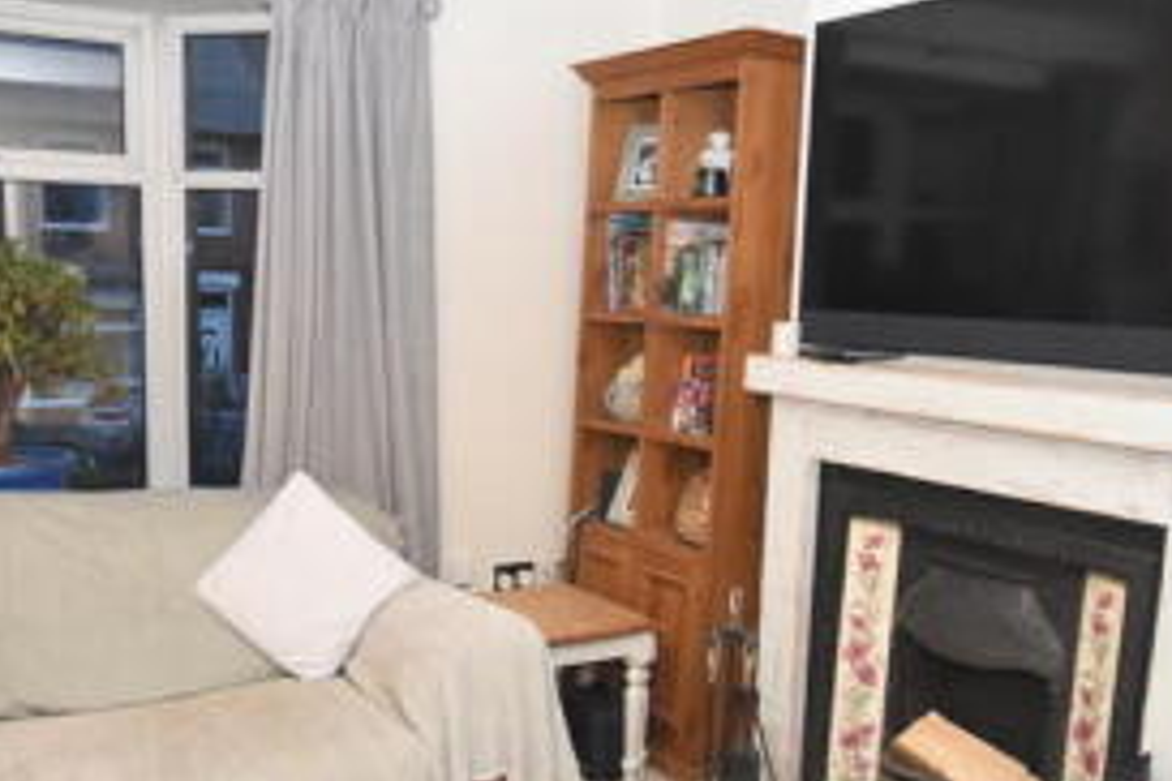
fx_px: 1172
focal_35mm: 36
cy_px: 487
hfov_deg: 53.0
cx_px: 504
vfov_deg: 36.7
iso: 1600
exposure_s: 1/100
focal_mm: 10
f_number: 4
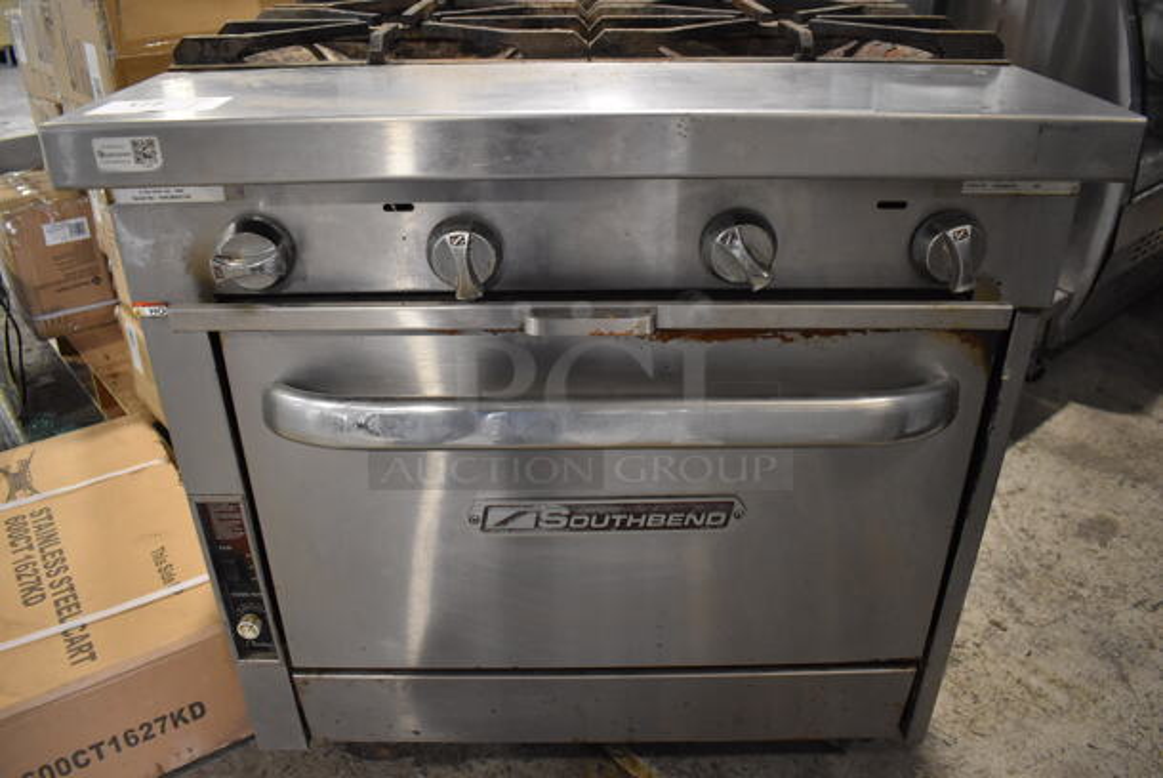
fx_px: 873
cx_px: 582
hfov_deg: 67.3
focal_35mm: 27
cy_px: 389
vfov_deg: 48.0
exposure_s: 1/125
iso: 2500
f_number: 3.5
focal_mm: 18
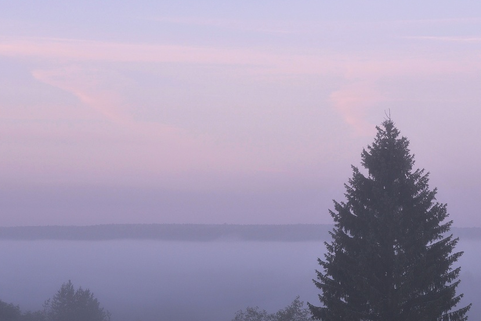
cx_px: 279
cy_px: 266
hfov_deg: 20.8
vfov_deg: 13.9
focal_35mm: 98
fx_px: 1310
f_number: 6.3
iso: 320
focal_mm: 58
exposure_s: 1/200
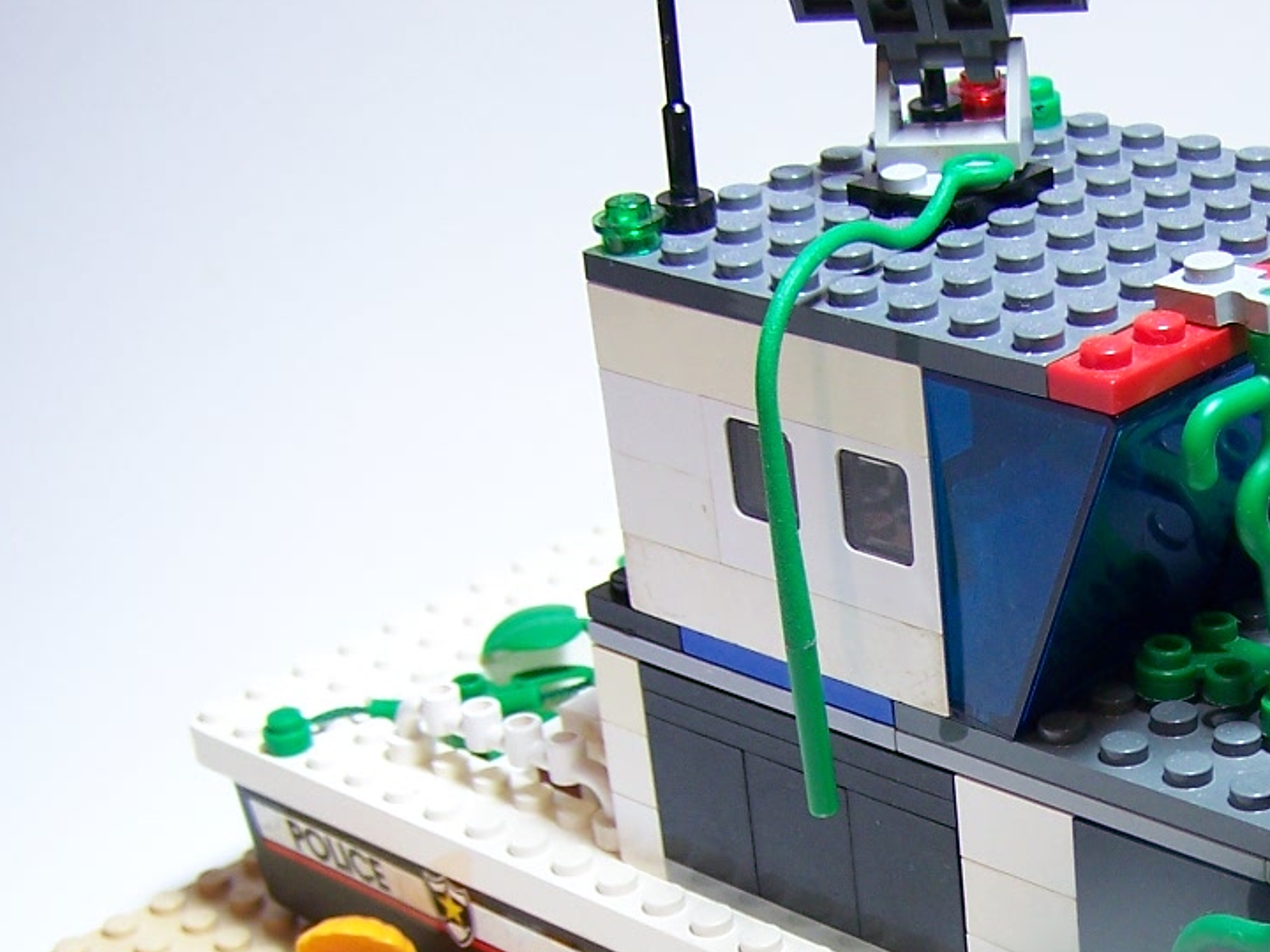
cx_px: 1175
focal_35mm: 79
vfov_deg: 18.2
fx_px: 2898
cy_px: 952
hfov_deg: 23.9
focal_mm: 6.3
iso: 80
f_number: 2.8
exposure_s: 1/25
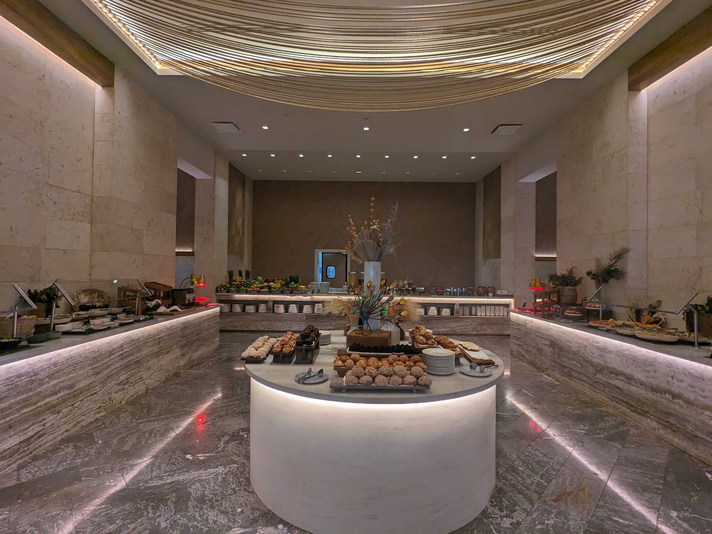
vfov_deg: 78.1
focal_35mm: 16
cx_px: 356
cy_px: 267
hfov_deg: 94.5
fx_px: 329
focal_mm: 2.35
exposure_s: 1/120
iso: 103
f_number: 2.2
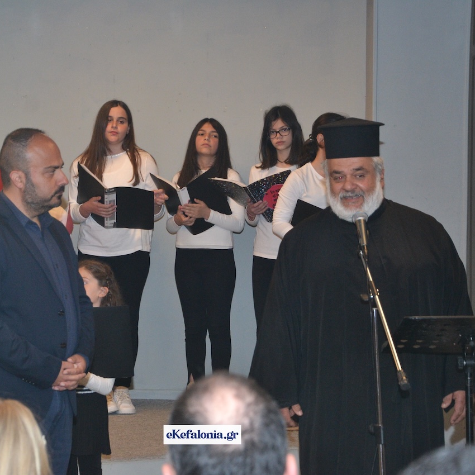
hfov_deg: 14.6
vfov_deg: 14.7
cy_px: 238
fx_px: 1847
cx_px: 192
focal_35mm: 119
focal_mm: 62
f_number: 5.3
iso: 1600
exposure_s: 1/200
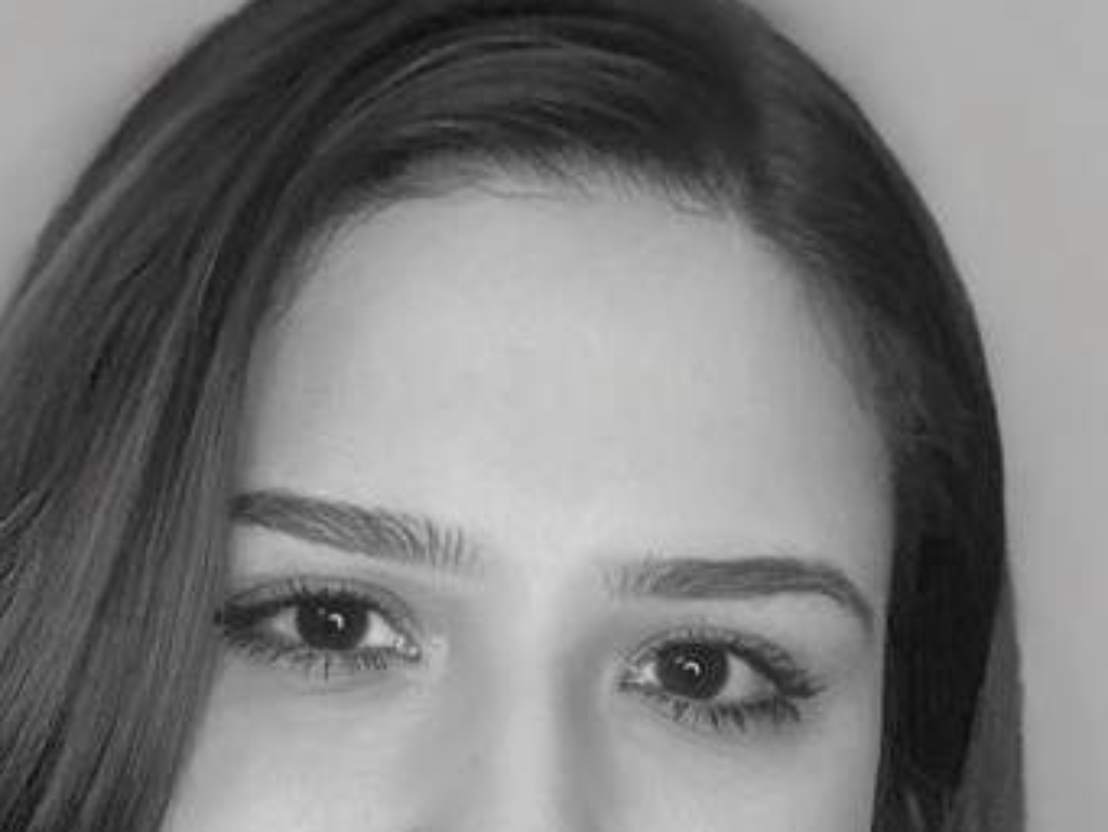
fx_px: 1601
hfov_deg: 38.0
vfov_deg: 28.4
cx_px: 679
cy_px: 686
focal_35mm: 50
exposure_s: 1/60
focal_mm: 2.71
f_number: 2.2
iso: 250
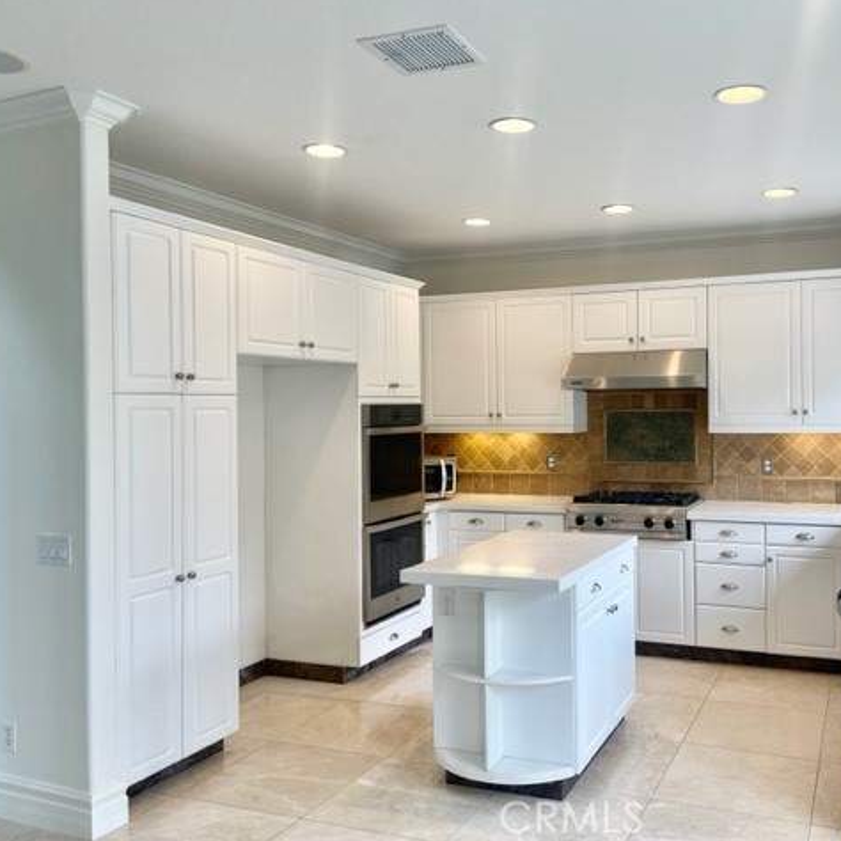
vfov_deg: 52.5
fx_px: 852
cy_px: 417
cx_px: 546
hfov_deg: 51.7
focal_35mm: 31
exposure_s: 1/120
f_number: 1.6
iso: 32
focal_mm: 5.1
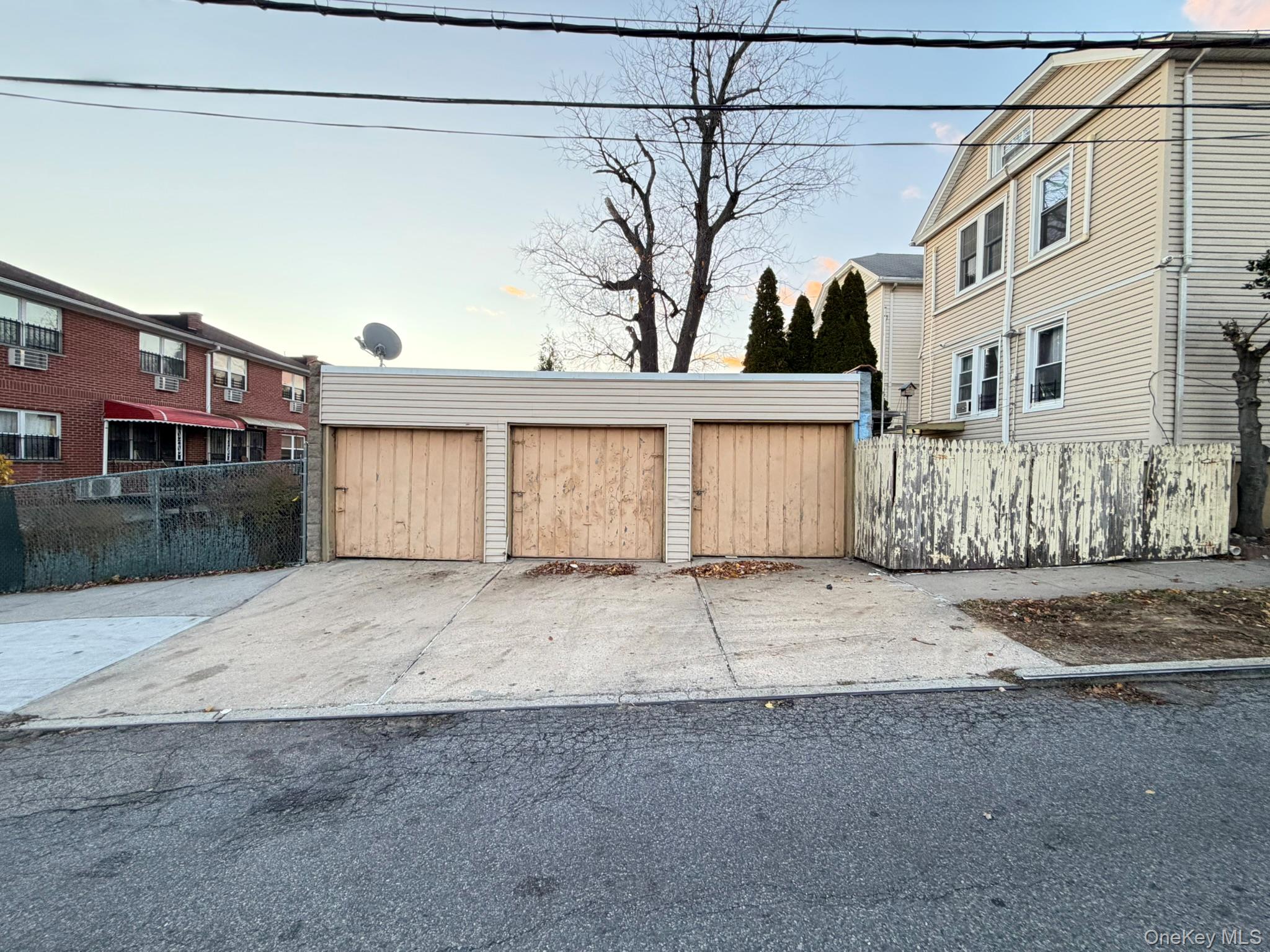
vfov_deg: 85.7
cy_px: 476
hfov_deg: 102.1
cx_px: 635
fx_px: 514
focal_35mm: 14
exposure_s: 1/121
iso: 250
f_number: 2.2
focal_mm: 2.22
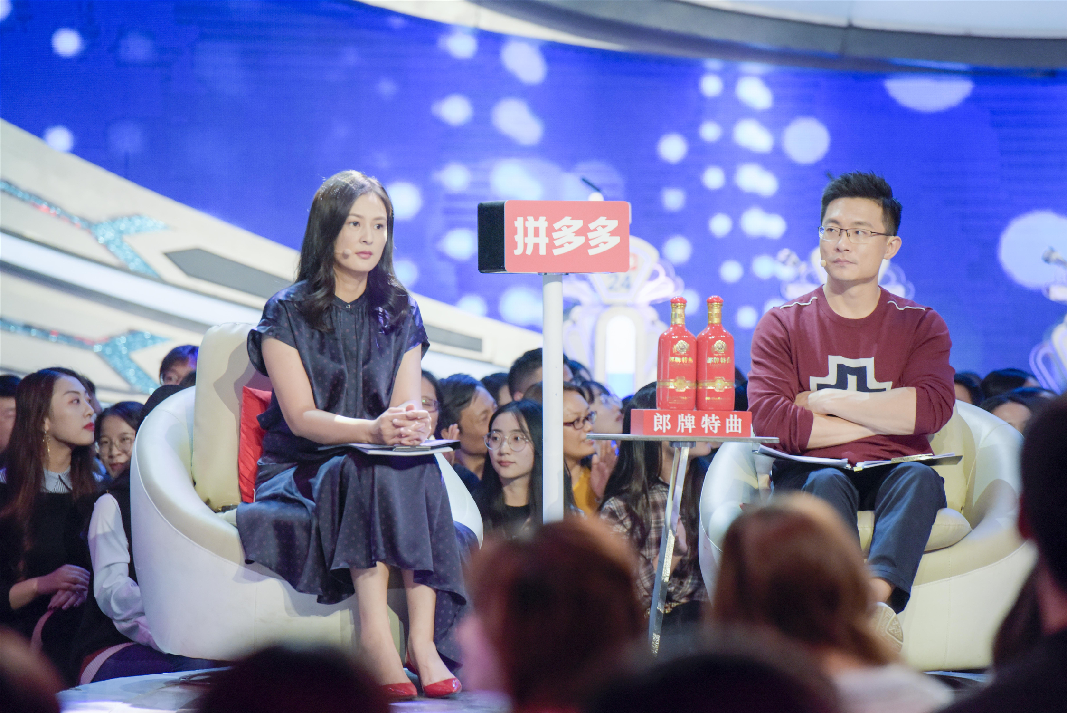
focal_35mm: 200
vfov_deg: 6.9
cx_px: 534
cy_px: 356
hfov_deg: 10.3
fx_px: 5930
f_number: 5
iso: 3200
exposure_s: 1/250
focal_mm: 200
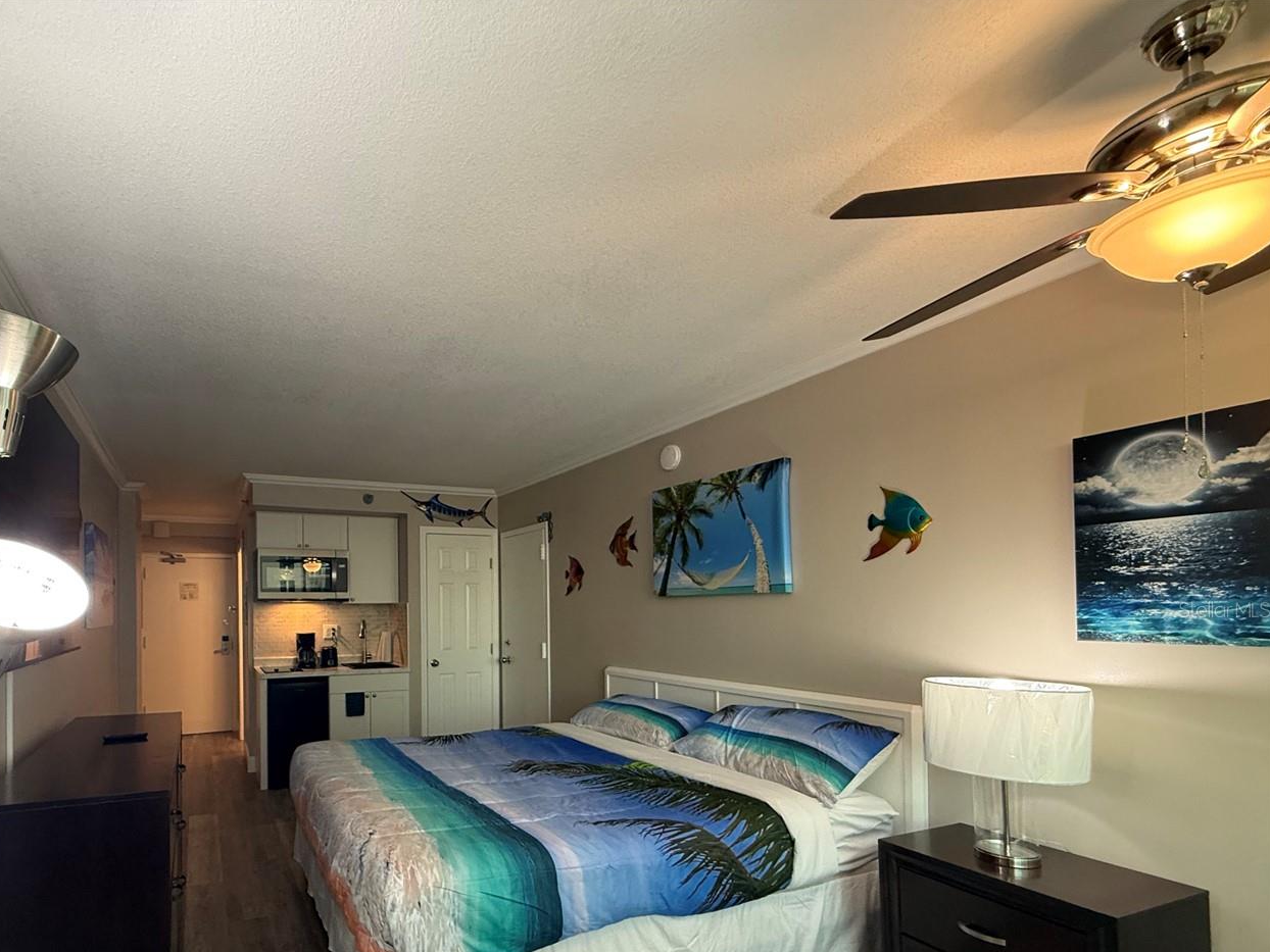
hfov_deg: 85.6
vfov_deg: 70.2
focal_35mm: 18
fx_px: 660
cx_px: 458
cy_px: 609
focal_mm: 2.22
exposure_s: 1/60
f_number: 2.2
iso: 320
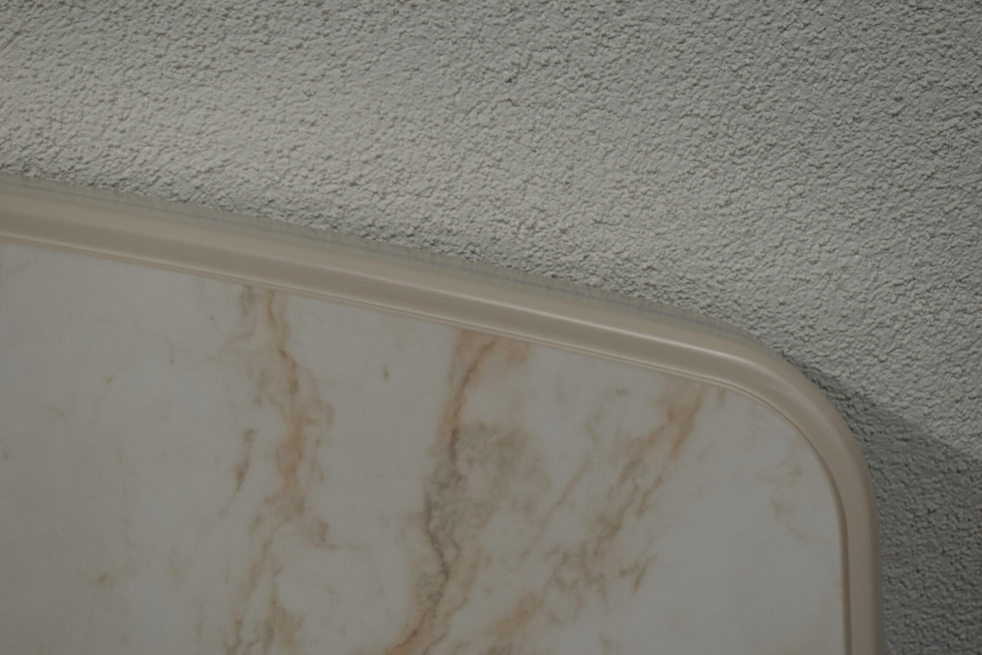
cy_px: 328
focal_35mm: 72
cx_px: 491
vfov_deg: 18.9
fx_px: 1964
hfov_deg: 28.1
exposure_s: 1/125
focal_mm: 48
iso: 200
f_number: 5.6
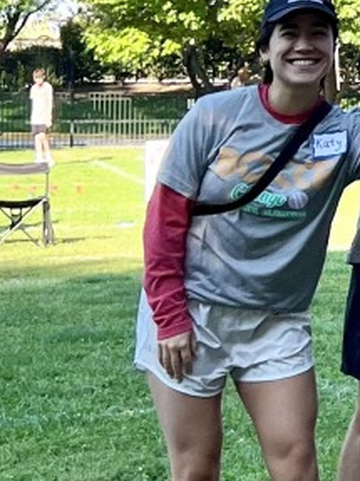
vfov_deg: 13.3
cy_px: -69
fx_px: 2012
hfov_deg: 9.2
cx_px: 841
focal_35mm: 145
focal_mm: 5.7
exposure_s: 1/1412
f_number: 1.5
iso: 50
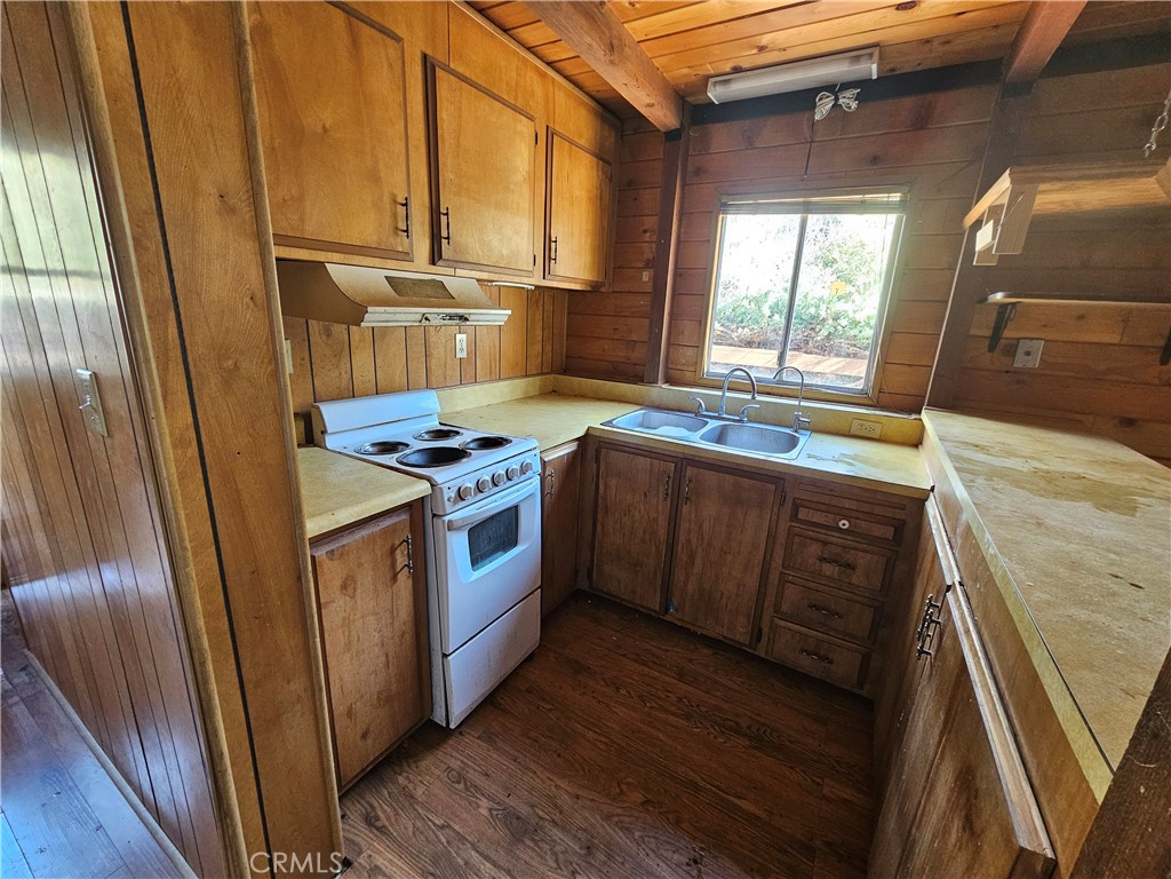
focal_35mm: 13
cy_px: 440
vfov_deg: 89.9
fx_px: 440
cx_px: 586
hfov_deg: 106.2
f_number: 2.2
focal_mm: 2.2
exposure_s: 1/40
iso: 320
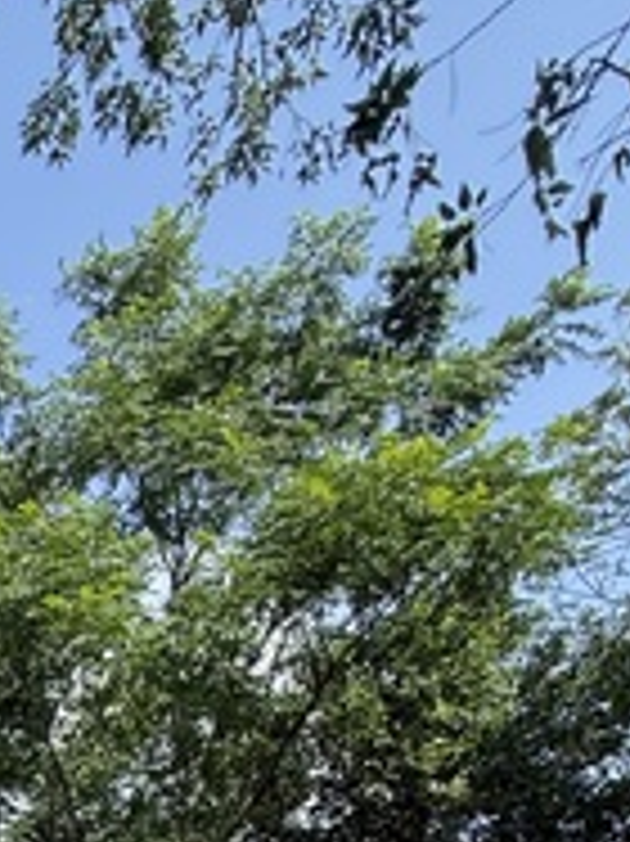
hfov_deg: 22.7
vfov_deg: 26.2
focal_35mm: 48
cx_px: -387
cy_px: 1324
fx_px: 1166
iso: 64
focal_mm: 2.22
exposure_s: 1/770
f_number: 2.2
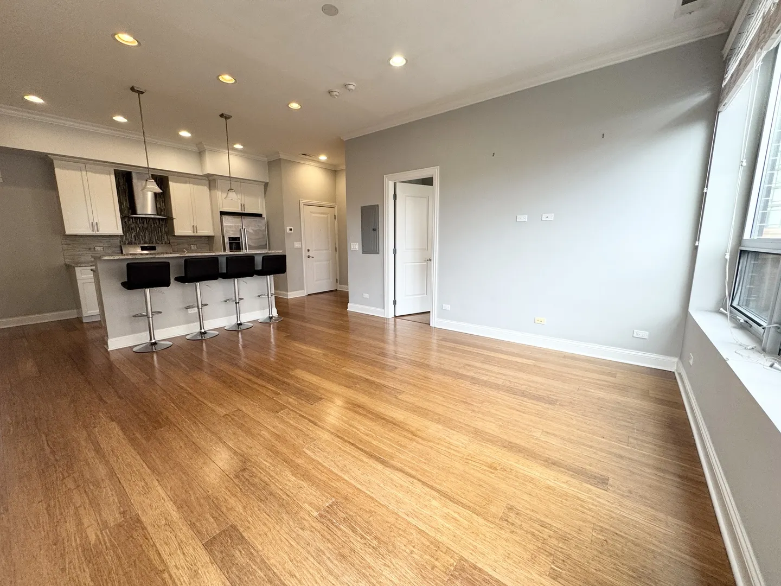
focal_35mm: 14
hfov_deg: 102.1
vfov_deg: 85.7
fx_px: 316
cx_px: 390
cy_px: 293
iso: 125
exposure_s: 1/120
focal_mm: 2.22
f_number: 2.2
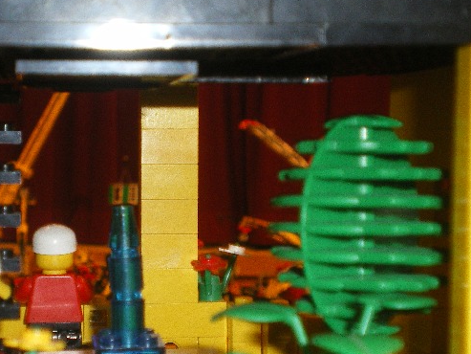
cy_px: 227
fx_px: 1170
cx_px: 147
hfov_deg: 22.6
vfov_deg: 17.1
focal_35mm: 86
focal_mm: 9.3
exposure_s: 1/60
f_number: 3.9
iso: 250
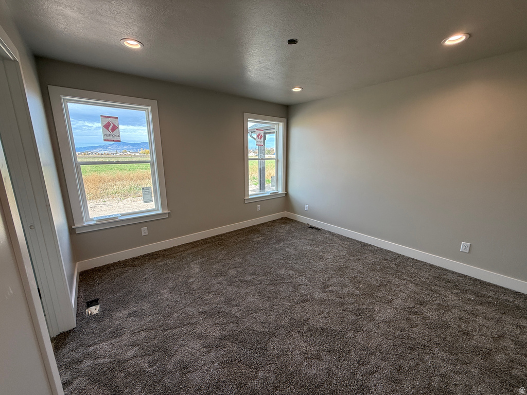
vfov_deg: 85.7
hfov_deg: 102.1
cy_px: 198
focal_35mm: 14
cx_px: 264
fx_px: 213
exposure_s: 1/120
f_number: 2.2
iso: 80
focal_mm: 2.22
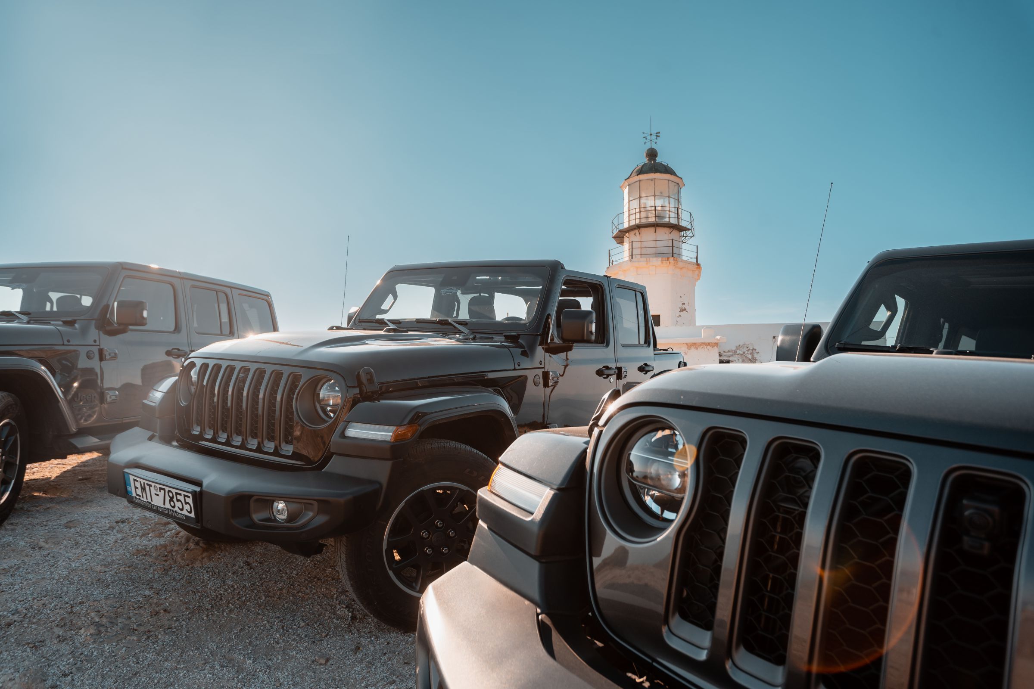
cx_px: 517
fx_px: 632
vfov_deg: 57.2
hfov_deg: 78.6
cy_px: 344
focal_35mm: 22
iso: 100
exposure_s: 1/320
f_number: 6.3
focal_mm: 22
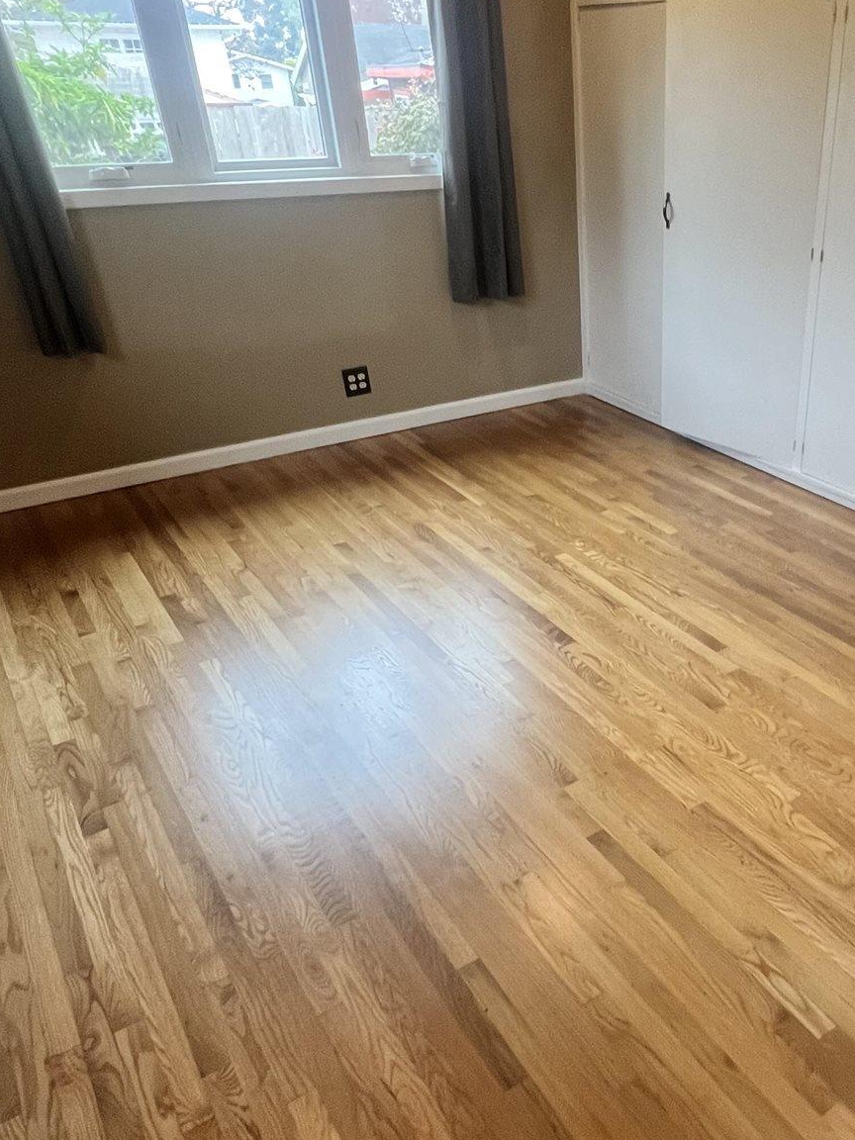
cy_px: 654
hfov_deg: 50.5
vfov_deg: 67.0
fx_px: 856
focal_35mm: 26
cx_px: 659
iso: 200
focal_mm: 1.57
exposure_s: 1/120
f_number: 1.8
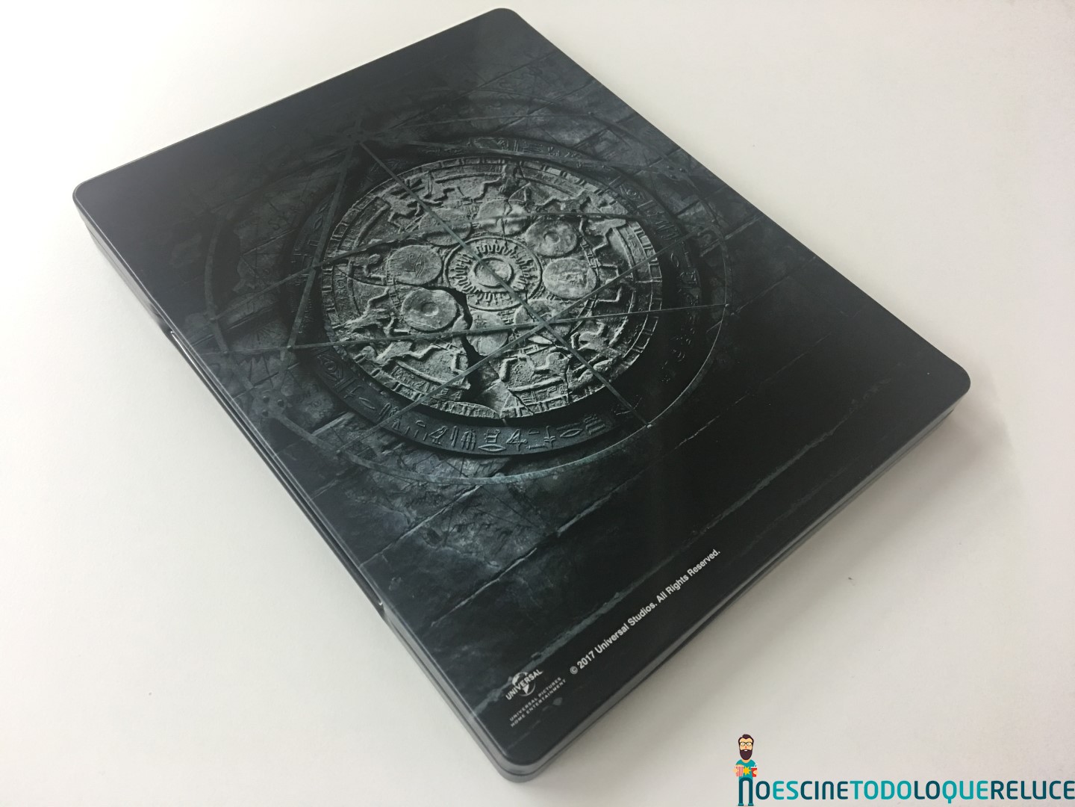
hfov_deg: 61.7
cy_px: 404
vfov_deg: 48.2
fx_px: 901
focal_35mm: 29
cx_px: 538
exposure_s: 1/17
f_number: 2.2
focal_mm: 4.15
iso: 80
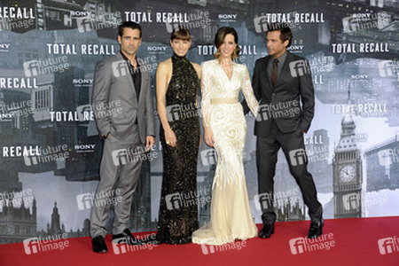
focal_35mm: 82
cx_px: 200
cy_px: 133
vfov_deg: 16.7
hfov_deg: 24.8
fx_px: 909
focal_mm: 82
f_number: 6.3
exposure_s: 1/160
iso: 800
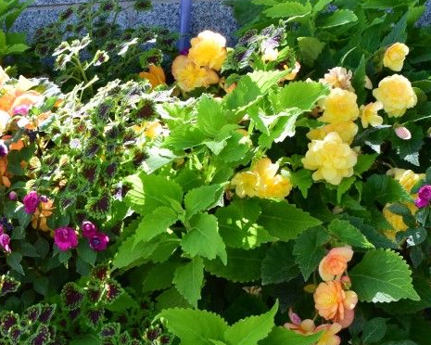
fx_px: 1225
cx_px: 36
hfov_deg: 19.6
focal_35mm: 96
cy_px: 293
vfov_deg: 15.9
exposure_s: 1/100
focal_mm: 31
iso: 400
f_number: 9
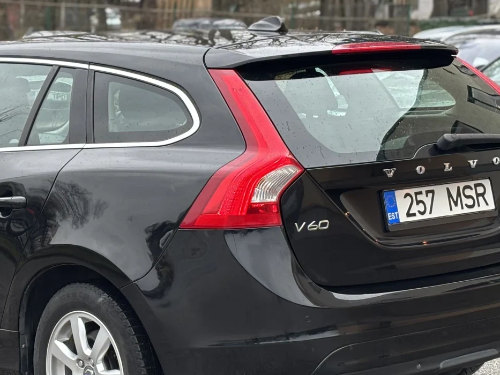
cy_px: 207
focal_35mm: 107
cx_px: 132
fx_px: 1546
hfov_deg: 18.3
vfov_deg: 13.8
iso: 50
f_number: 1.6
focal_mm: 5.96
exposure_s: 1/106
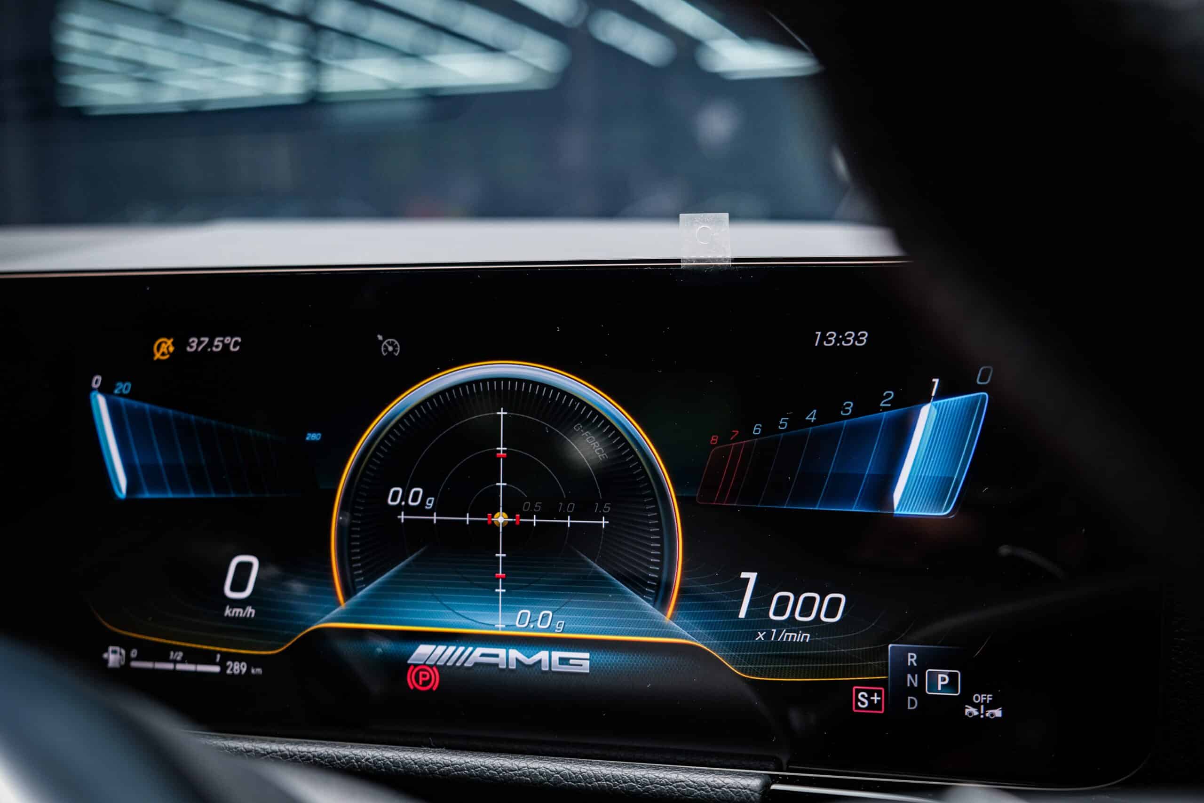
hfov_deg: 45.4
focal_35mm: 43
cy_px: 402
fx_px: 1438
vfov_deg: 31.2
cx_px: 602
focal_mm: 28.9
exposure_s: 1/125
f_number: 3.2
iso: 400
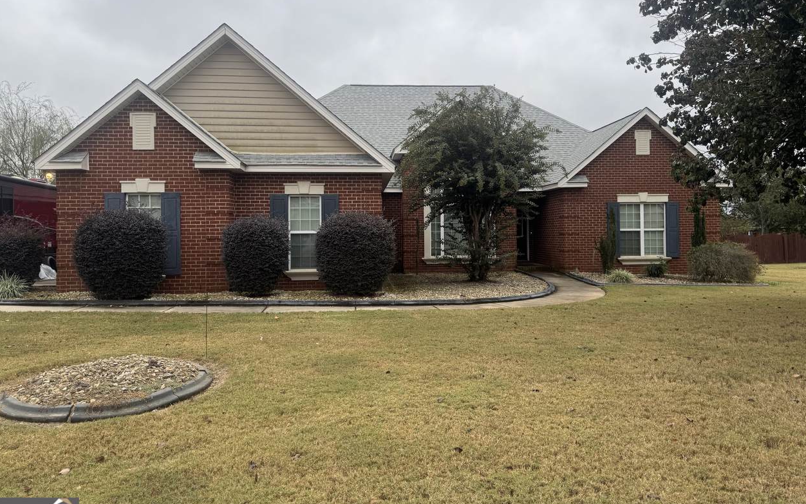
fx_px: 571
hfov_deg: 70.4
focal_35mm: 26
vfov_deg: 47.5
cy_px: 219
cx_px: 398
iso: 80
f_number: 1.78
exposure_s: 1/739
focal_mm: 6.76
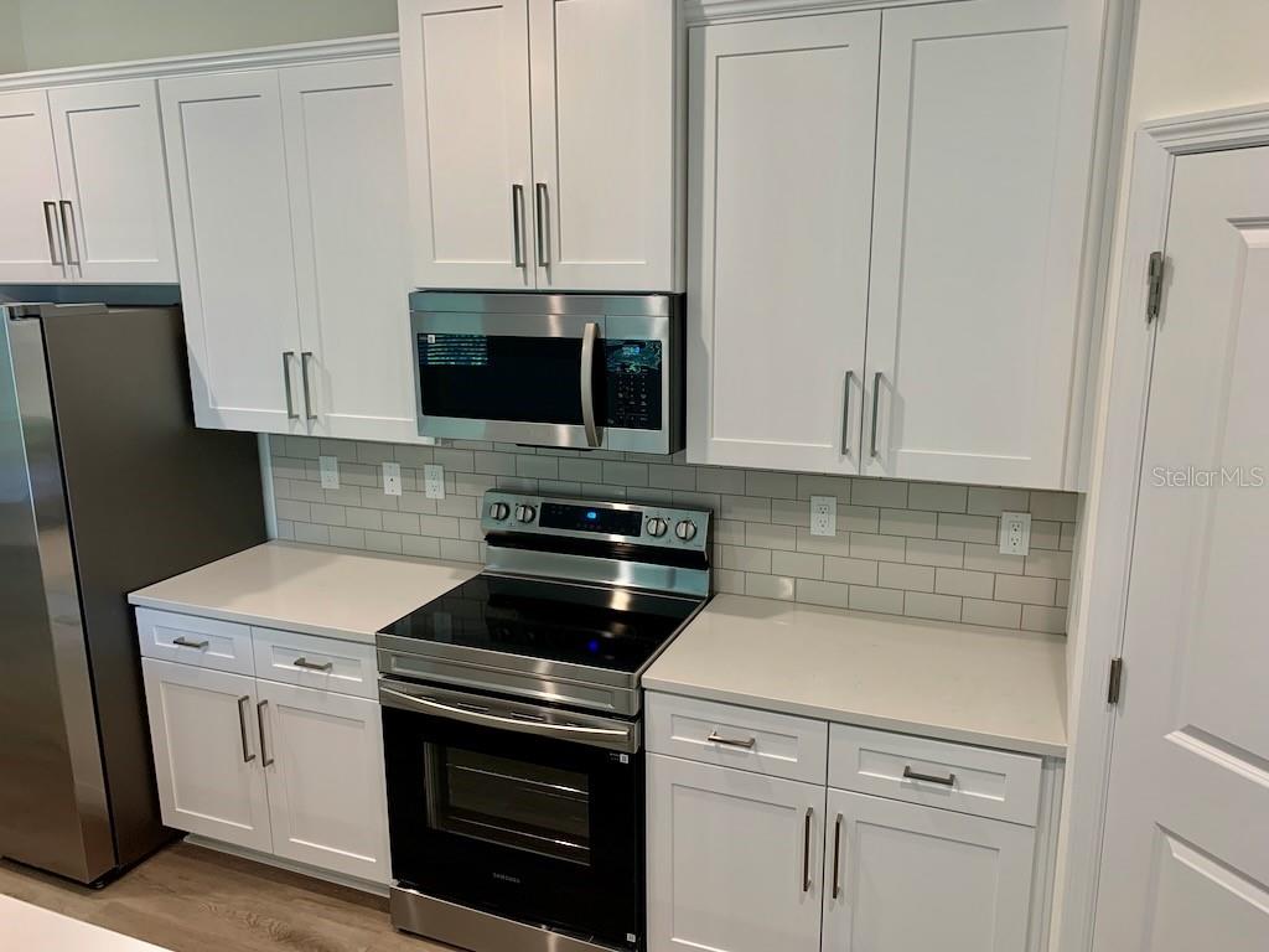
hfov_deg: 67.3
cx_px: 634
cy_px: 476
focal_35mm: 26
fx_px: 953
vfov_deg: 53.1
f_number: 1.8
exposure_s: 1/60
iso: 64
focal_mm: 4.25
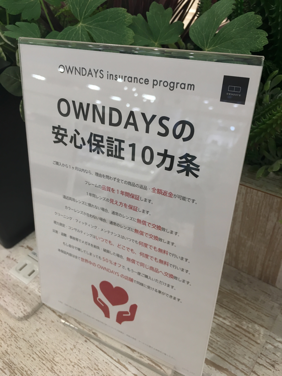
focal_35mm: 29
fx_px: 315
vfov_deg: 61.7
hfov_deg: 48.2
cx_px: 141
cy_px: 188
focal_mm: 4.15
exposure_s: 1/30
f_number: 2.2
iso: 25
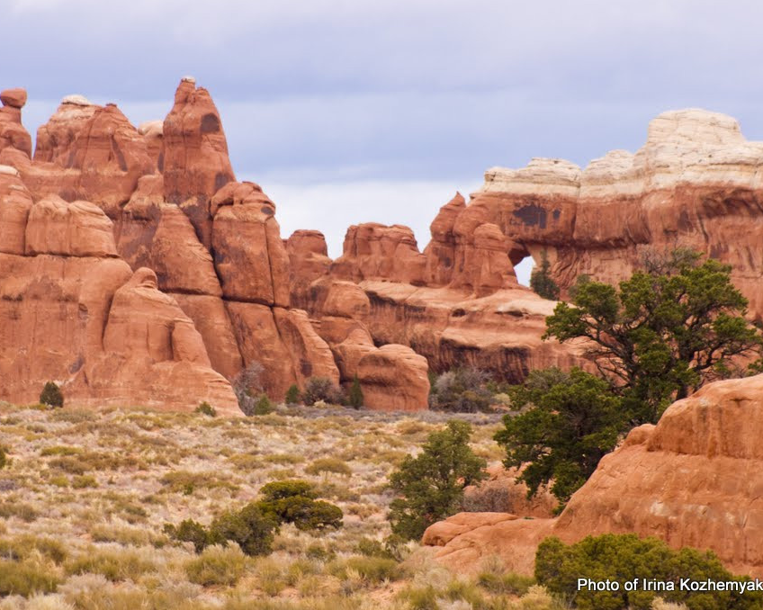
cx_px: 346
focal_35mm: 340
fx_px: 7676
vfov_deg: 4.6
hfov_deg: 5.7
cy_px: 305
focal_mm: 200
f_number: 6.3
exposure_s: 1/250
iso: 200
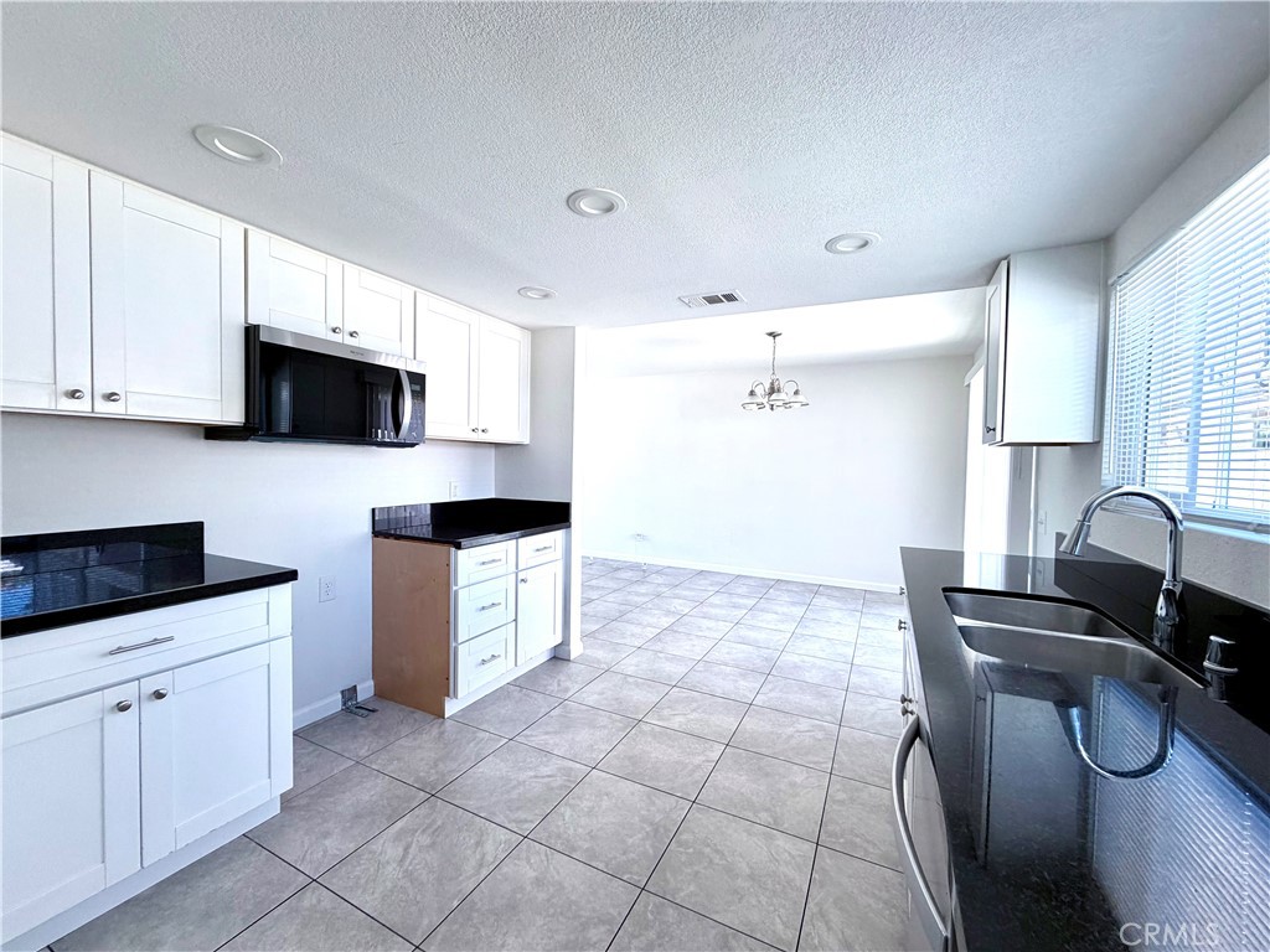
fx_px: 514
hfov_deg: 102.1
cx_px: 635
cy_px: 476
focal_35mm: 14
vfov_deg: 85.7
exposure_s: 1/121
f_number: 2.2
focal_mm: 2.22
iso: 125
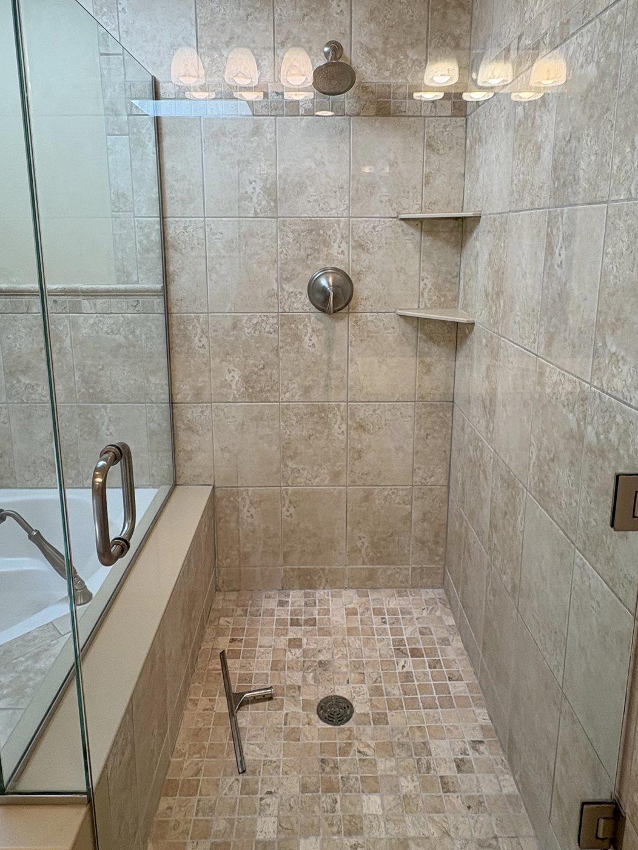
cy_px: 342
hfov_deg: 58.9
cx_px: 319
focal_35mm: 23
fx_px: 565
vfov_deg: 73.2
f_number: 2.2
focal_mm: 2.22
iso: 100
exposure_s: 1/120
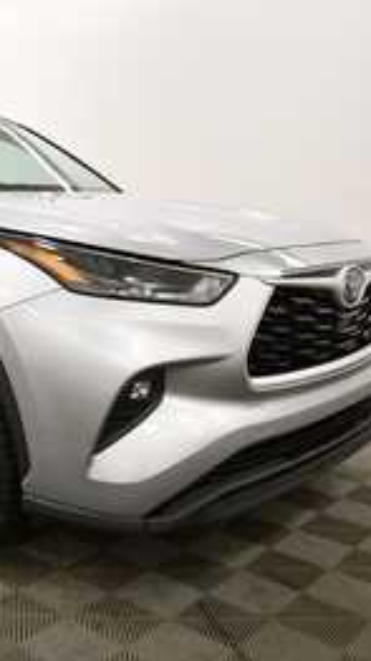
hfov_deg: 27.8
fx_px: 701
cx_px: -3
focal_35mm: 40
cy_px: 334
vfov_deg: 50.5
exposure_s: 1/160
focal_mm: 17
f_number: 5.3
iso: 800
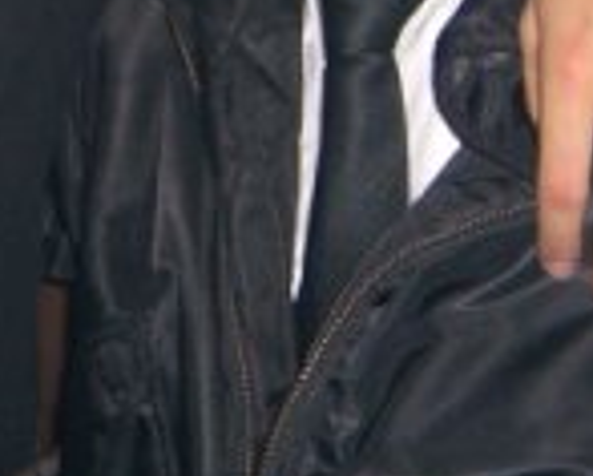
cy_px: -44
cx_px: 85
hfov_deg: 12.7
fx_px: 2654
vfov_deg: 10.1
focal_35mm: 151
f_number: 2.8
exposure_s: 1/60
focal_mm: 7.9
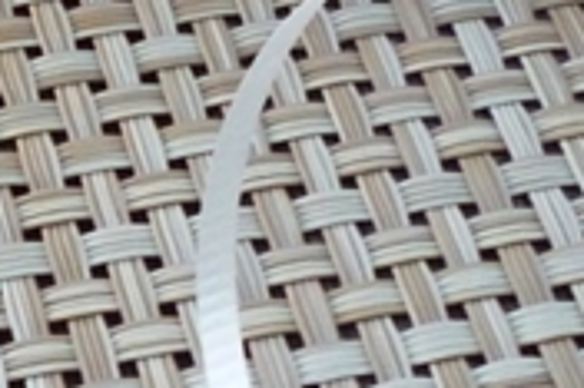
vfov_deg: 9.5
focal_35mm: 137
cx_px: -259
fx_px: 2220
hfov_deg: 14.1
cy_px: -315
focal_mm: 5.2
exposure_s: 1/20
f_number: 3.3
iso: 400
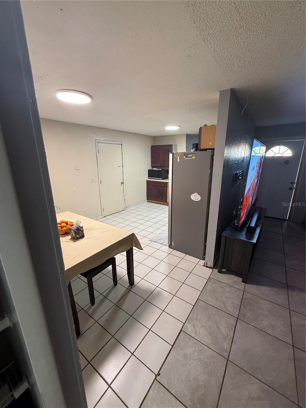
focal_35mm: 14
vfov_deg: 102.1
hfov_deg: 85.7
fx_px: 165
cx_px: 153
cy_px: 204
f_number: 2.2
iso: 250
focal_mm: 2.22
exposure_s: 1/60
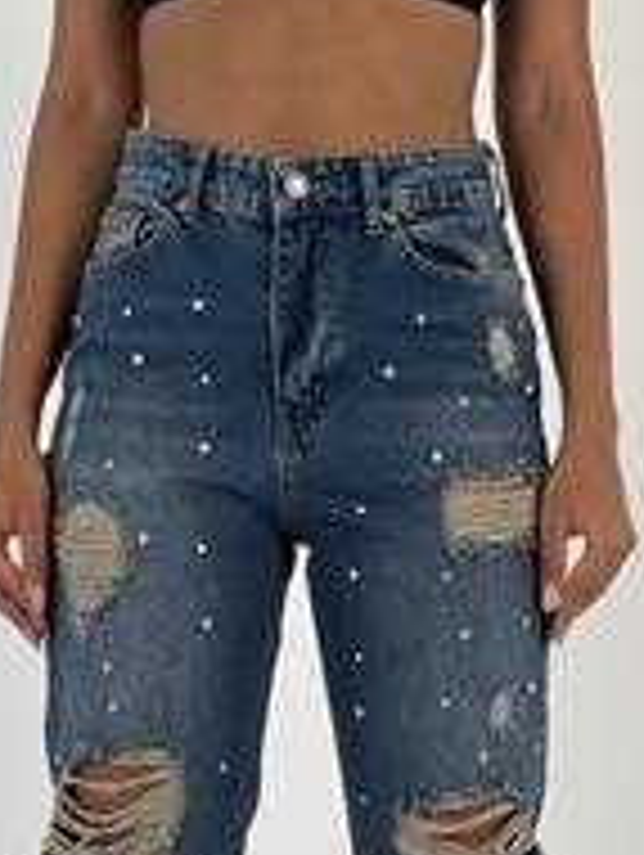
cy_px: 848
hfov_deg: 8.9
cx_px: 234
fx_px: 4133
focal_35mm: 167
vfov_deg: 11.7
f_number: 2.8
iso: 64
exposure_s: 1/100
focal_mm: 9
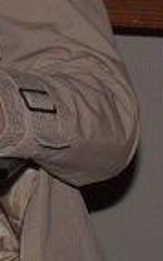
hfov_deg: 4.2
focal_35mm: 303
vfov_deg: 6.9
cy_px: 196
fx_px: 2160
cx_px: -279
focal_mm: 12.4
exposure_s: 1/125
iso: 100
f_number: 3.4
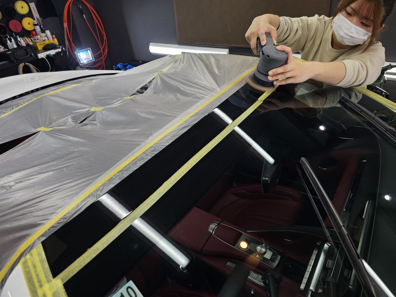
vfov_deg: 58.9
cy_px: 148
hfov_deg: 73.9
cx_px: 198
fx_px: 263
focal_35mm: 23
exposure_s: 1/100
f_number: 1.7
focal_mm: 6.3
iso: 32
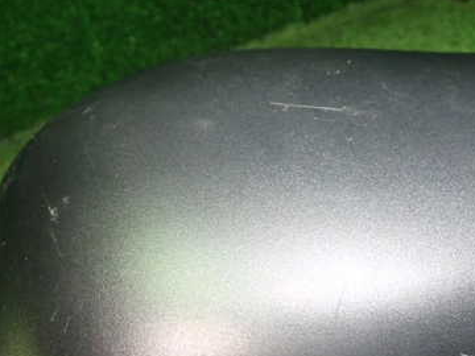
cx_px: 203
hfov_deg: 38.1
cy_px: 166
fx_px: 686
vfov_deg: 29.1
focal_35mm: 50
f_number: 2.3
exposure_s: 1/30
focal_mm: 5.4
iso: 640
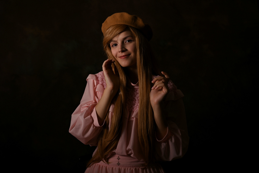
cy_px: 86
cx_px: 130
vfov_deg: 23.0
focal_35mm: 59
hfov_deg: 33.9
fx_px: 425
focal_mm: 59
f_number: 8
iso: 100
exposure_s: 1/200
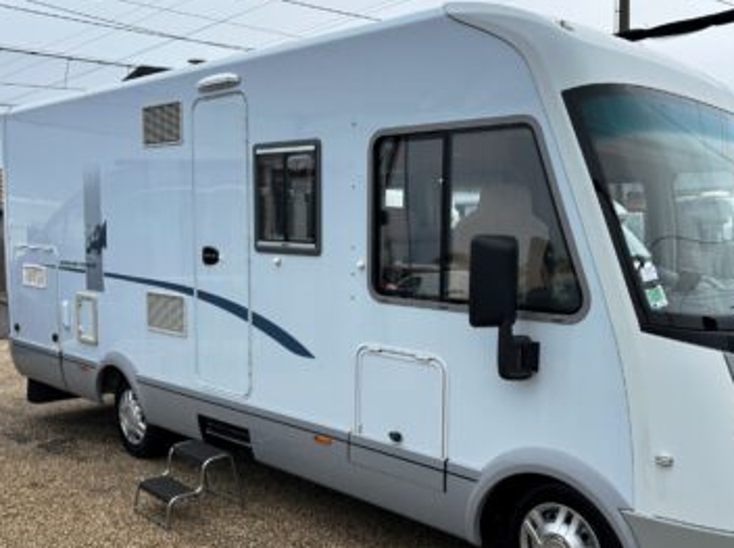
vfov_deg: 41.6
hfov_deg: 53.3
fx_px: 720
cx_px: 467
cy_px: 310
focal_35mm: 34
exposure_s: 1/989
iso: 80
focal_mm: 6.86
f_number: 1.78
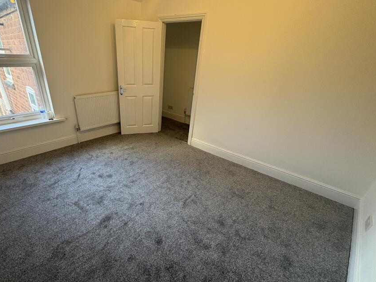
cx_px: 159
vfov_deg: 74.7
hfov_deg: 90.4
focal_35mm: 17
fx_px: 185
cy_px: 142
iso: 250
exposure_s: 1/67
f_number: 2.2
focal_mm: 2.22
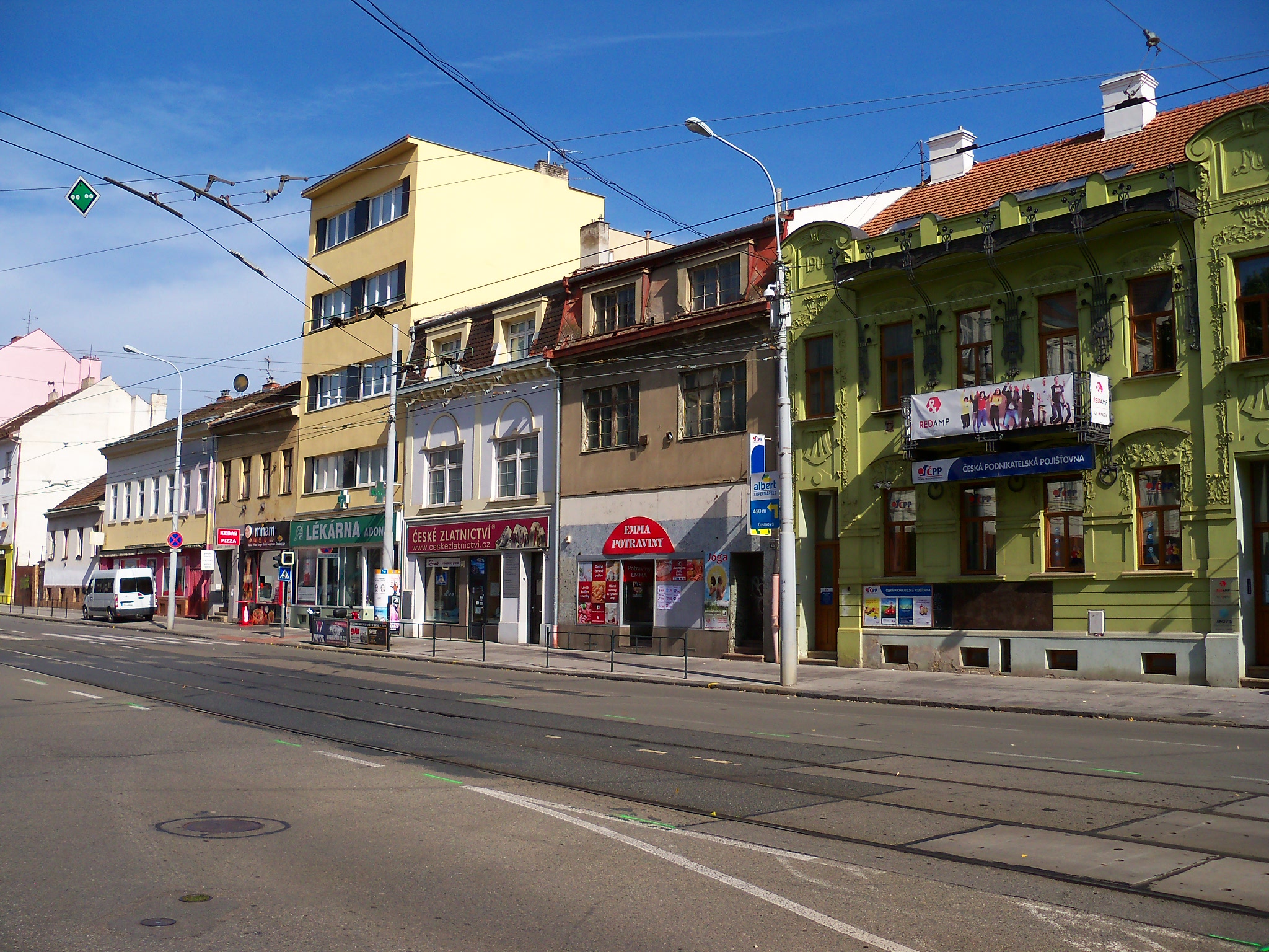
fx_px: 1283
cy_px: 476
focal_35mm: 35
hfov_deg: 52.6
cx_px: 634
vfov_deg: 40.7
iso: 64
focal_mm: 6.2
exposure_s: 1/800
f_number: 3.5
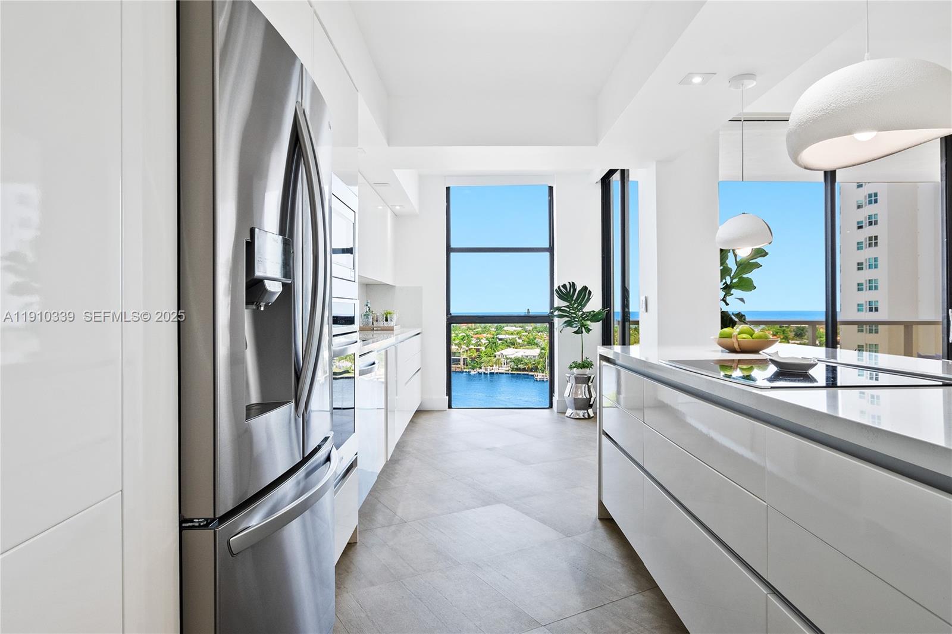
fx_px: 555
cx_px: 476
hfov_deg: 81.2
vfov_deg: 59.5
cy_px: 317
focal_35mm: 21
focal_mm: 14
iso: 200
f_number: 8
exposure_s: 1/50
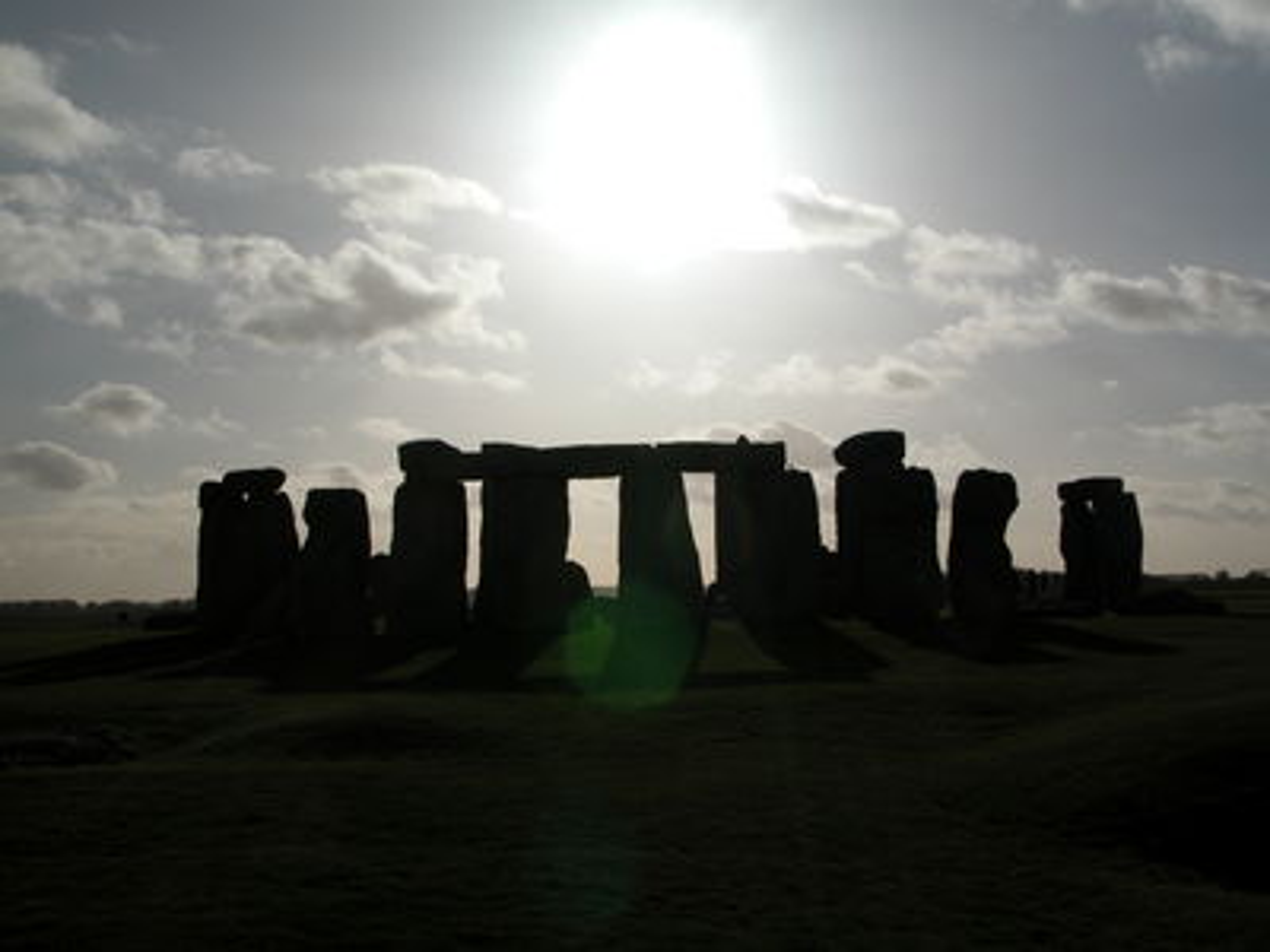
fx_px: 1944
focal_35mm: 53
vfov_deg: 27.5
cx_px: 635
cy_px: 476
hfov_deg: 36.2
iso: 100
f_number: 7.7
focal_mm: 13.7
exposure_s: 1/3247
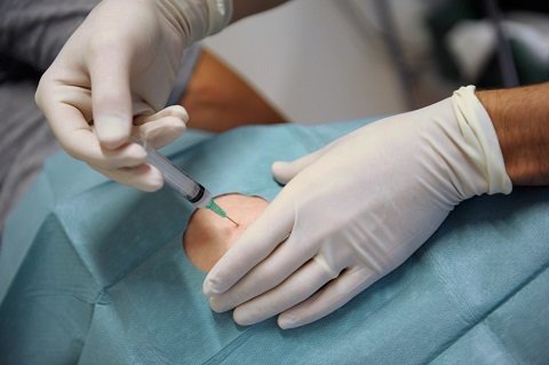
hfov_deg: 32.4
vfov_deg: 21.9
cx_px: 274
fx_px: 945
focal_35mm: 62
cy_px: 182
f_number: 2.8
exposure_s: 1/160
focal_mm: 62
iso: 800
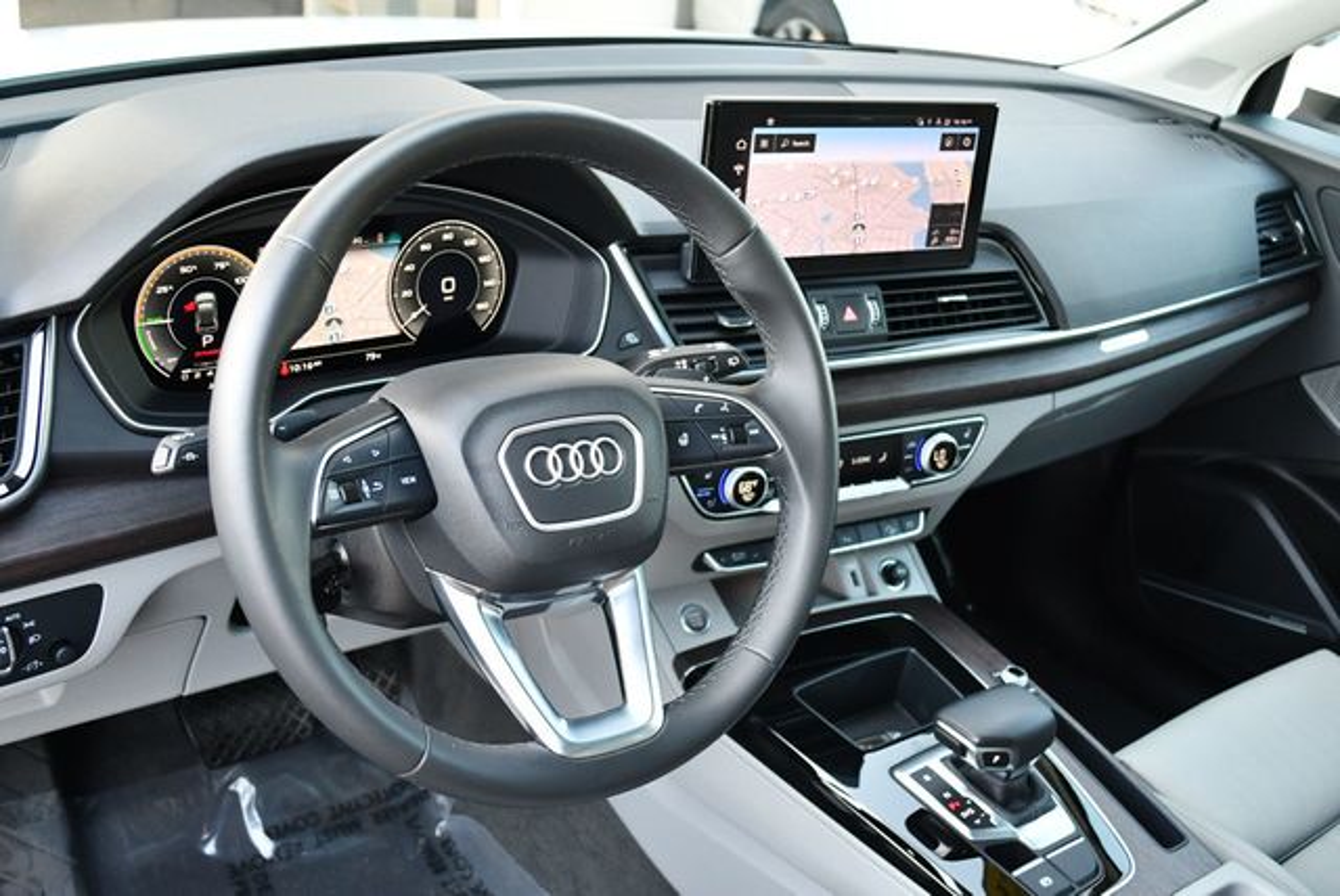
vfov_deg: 33.5
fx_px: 1490
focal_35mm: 40
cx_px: 670
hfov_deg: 48.4
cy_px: 448
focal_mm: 20
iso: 900
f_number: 3.8
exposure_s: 1/125
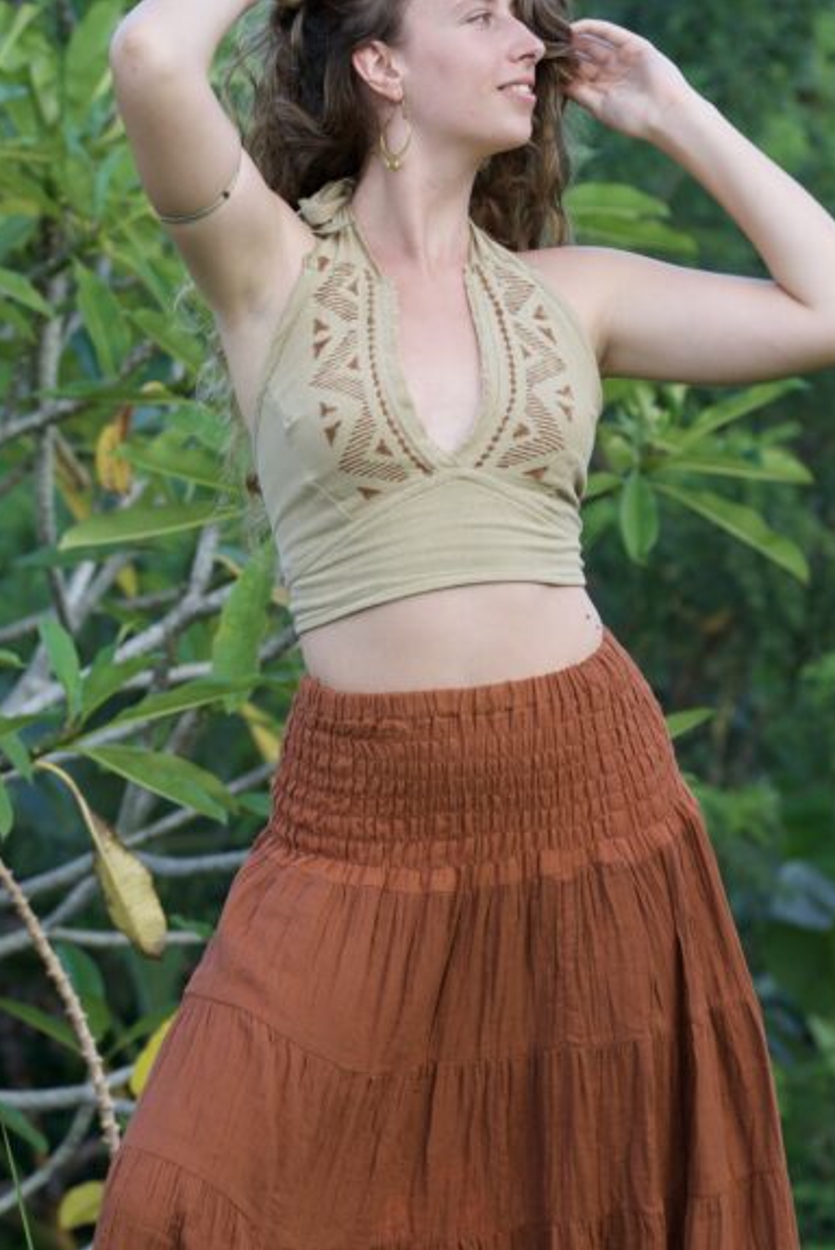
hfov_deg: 9.4
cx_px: 404
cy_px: 920
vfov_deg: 14.0
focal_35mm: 146
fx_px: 5073
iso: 125
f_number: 4
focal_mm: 70
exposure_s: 1/160
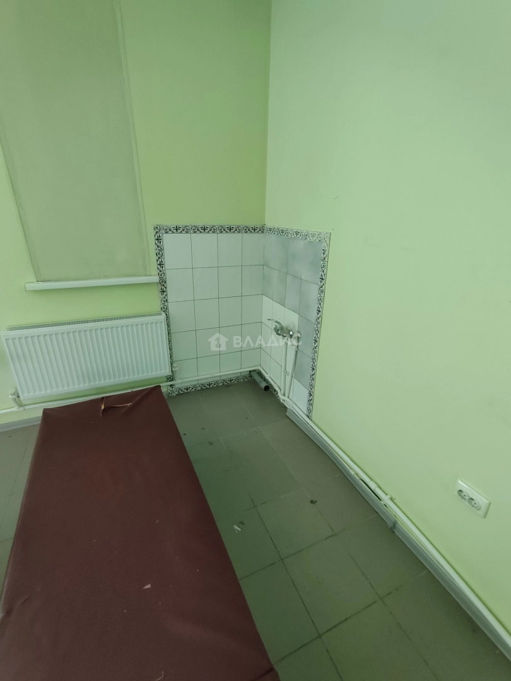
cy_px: 340
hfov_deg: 89.9
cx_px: 256
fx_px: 256
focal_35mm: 13
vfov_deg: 106.2
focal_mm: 1.66
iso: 462
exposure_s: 1/50
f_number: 2.2
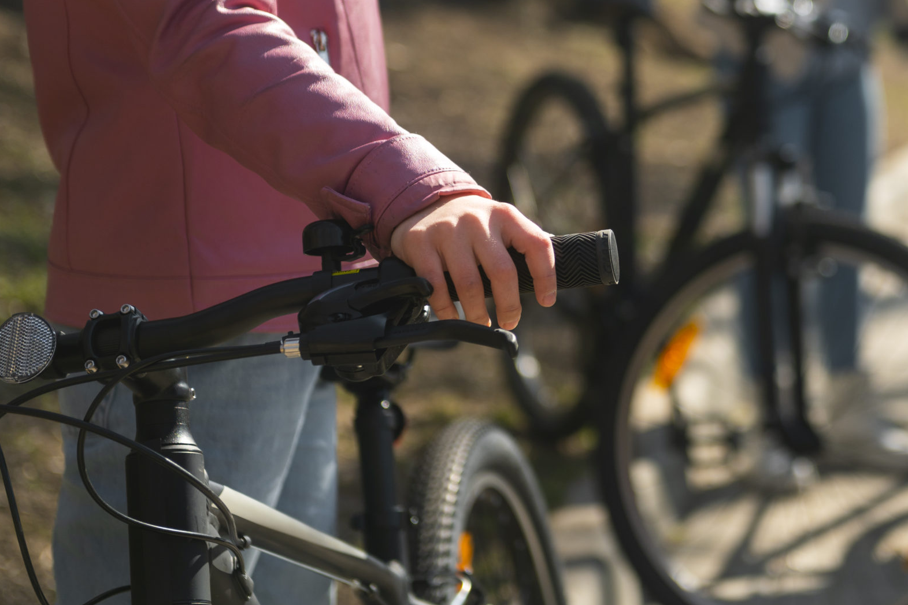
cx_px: 733
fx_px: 2875
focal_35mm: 114
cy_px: 138
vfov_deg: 12.0
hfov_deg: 17.8
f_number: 2.8
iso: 125
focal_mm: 70
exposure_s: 1/1600
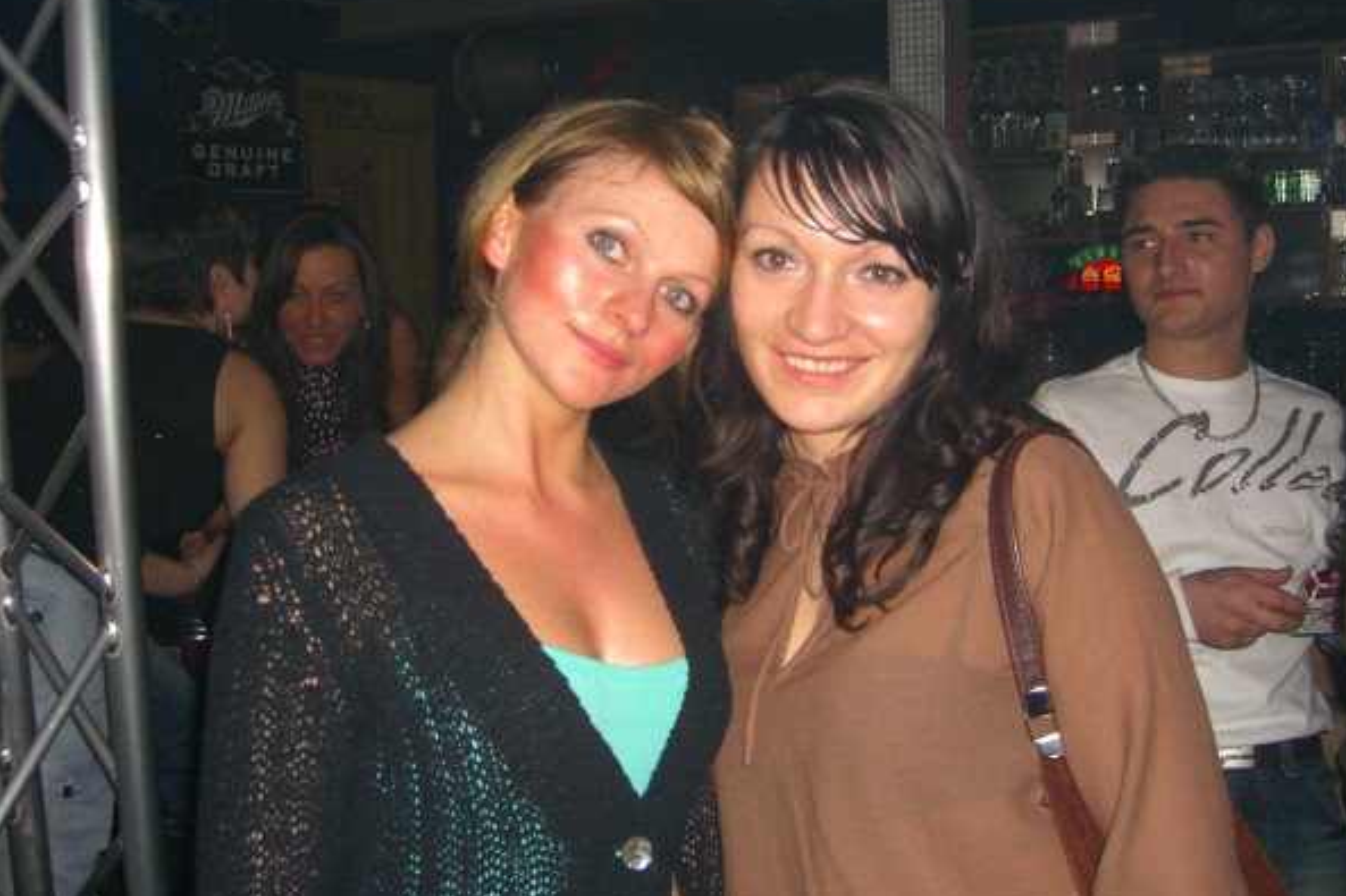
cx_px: 676
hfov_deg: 48.5
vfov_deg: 33.4
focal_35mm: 40
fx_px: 1495
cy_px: 440
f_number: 2.8
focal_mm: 7.9
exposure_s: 1/60
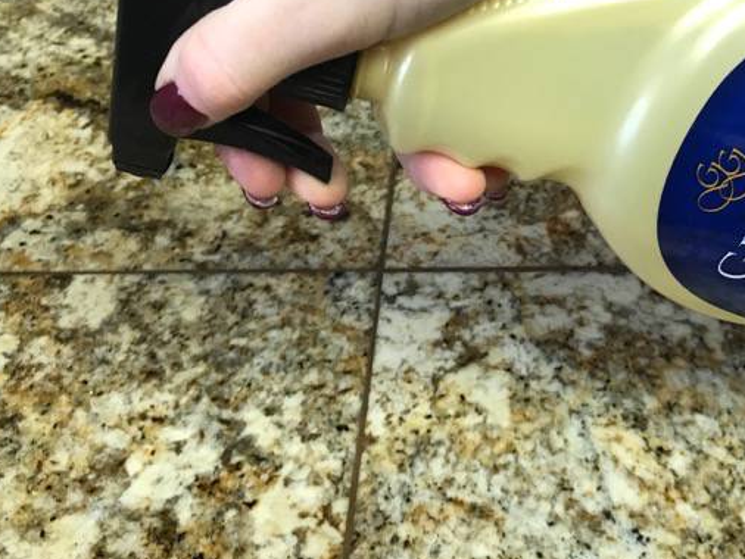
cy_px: 260
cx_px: 558
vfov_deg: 30.9
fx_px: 1012
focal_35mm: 47
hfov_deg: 39.3
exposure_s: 1/24
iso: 40
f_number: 1.8
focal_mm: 3.99
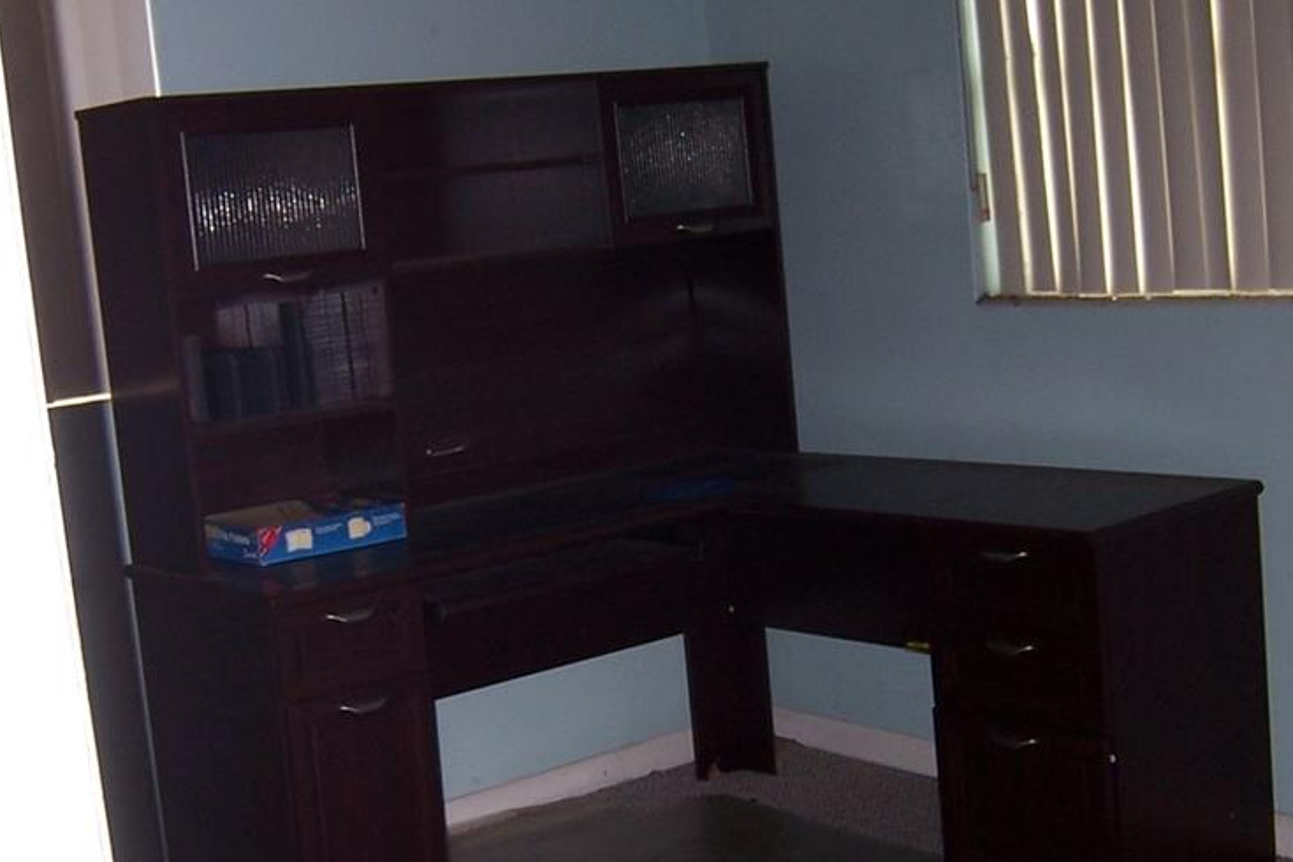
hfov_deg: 35.6
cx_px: 653
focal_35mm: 56
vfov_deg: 24.2
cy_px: 512
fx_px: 2011
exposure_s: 1/60
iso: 80
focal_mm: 5.5
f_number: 2.8
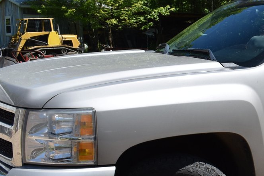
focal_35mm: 77
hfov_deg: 24.0
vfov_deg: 17.7
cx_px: 316
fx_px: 565
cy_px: 119
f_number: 8
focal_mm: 20
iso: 100
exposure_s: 1/320
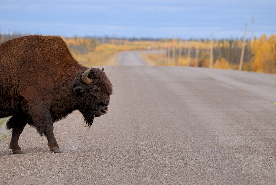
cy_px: 92
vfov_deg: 4.2
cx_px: 138
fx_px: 2533
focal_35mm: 330
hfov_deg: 6.2
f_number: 5.6
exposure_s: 1/200
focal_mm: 220
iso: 100
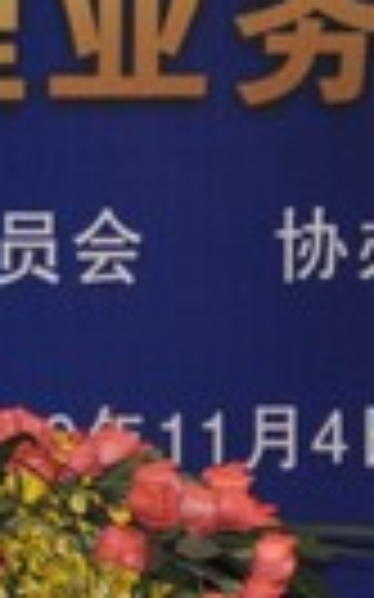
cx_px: -428
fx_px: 7019
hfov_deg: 3.0
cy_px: 378
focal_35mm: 430
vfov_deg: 4.9
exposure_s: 1/60
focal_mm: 75
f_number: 5.3
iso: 800
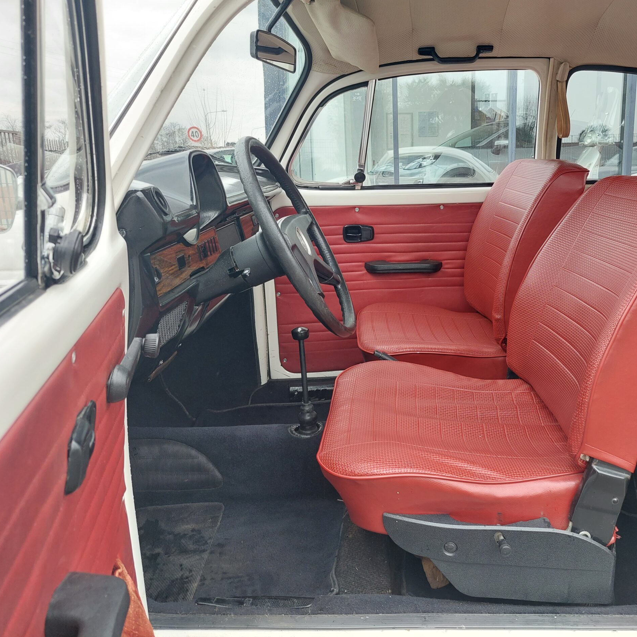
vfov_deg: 54.0
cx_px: 409
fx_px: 625
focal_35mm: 30
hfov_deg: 53.3
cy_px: 315
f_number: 1.8
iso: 64
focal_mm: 5.23
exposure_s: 1/100
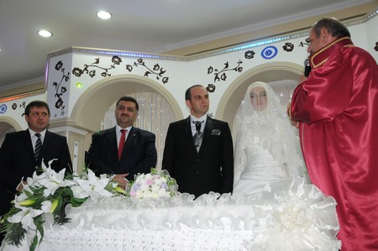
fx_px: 393
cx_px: 189
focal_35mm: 38
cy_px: 126
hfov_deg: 51.3
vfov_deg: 35.4
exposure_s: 1/60
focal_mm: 25
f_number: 5.6
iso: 1250
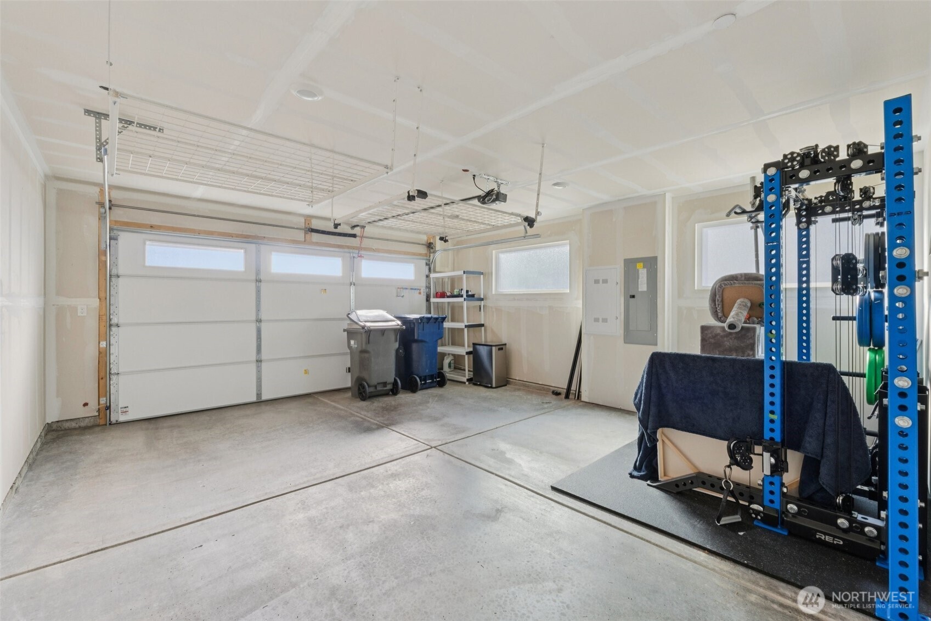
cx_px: 466
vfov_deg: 77.3
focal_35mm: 15
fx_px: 388
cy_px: 310
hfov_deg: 100.4
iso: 250
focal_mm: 10
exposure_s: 1/20
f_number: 9
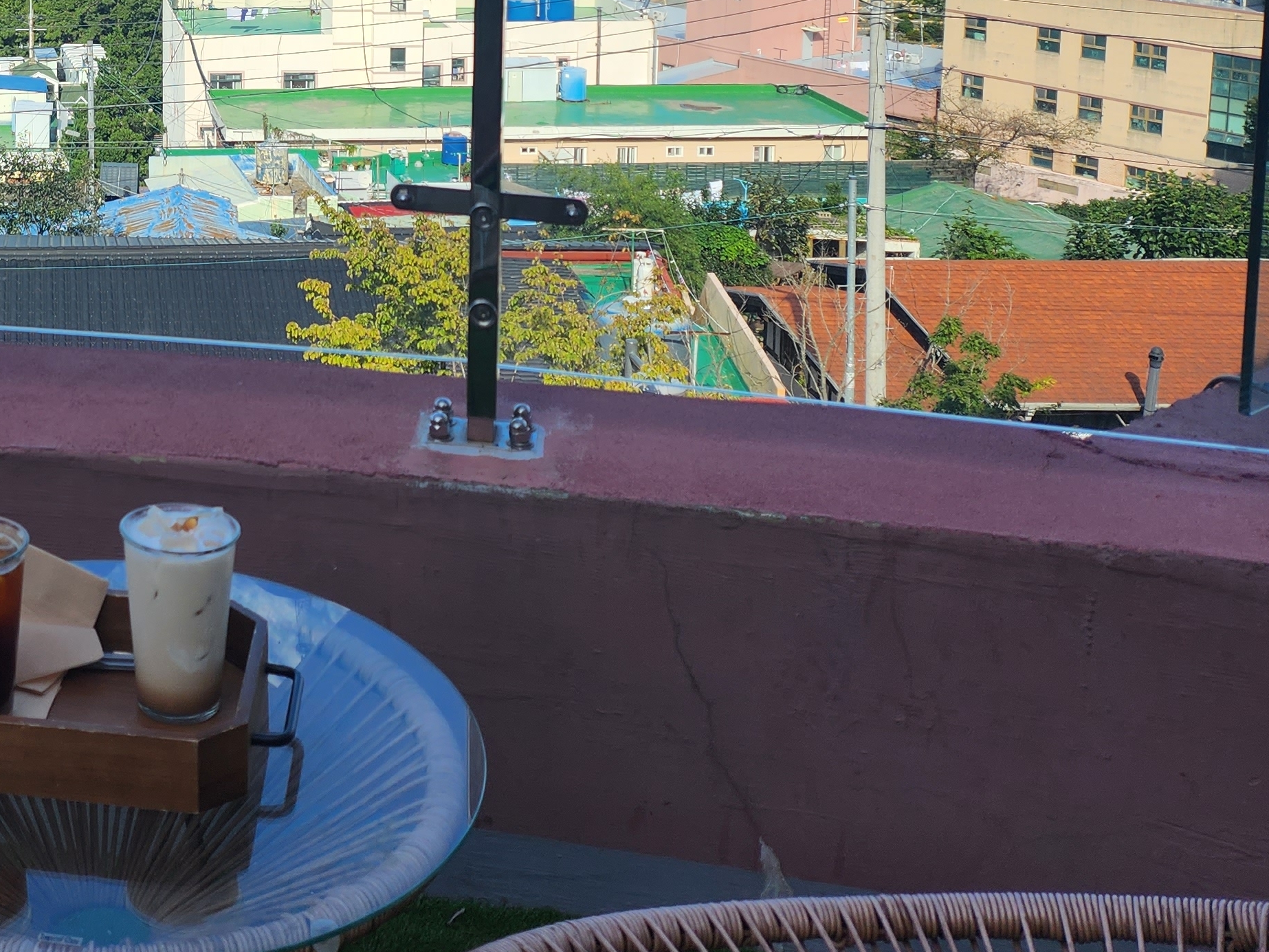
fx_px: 1907
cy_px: -57
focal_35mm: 52
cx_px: 35
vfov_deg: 26.2
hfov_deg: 34.0
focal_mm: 5
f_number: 1.8
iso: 50
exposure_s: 1/2417
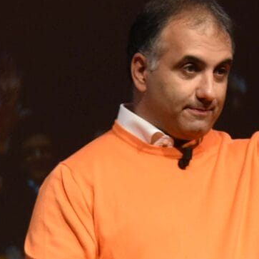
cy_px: 400
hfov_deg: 2.9
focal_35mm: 612
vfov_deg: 2.9
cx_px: -193
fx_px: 5181
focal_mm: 102
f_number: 4
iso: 1600
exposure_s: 1/200
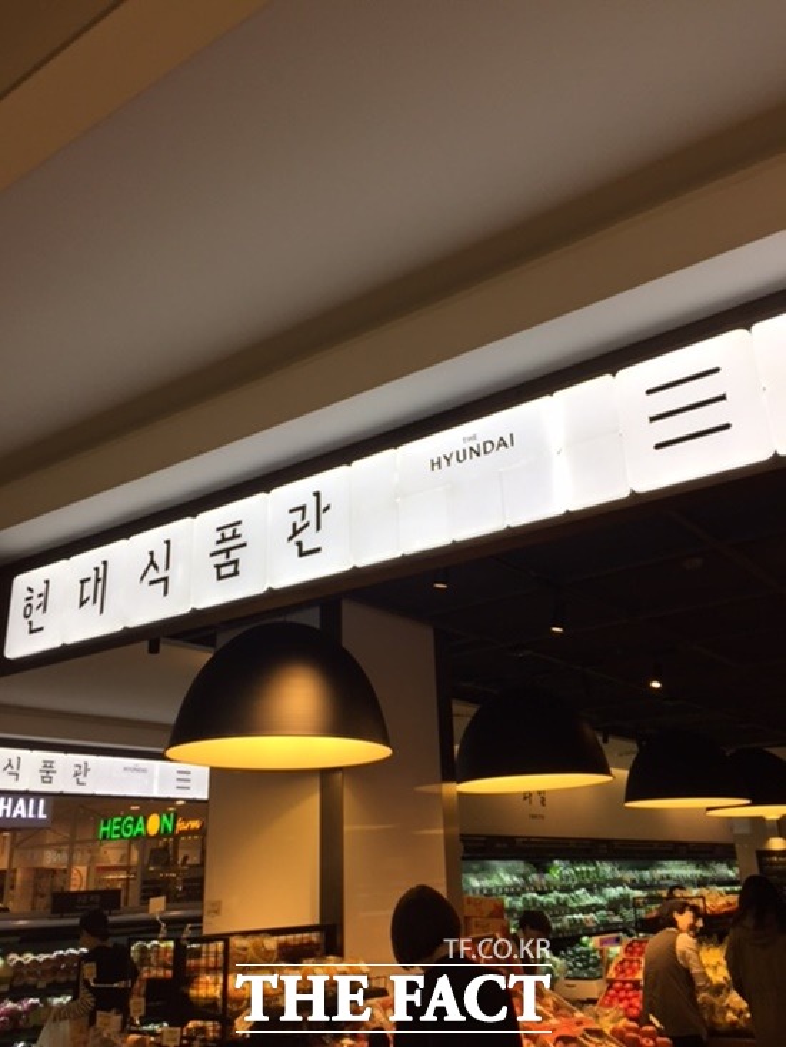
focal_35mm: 29
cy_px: 524
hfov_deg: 48.2
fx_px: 878
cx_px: 393
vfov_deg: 61.7
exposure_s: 1/120
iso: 40
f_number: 2.2
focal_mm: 4.15
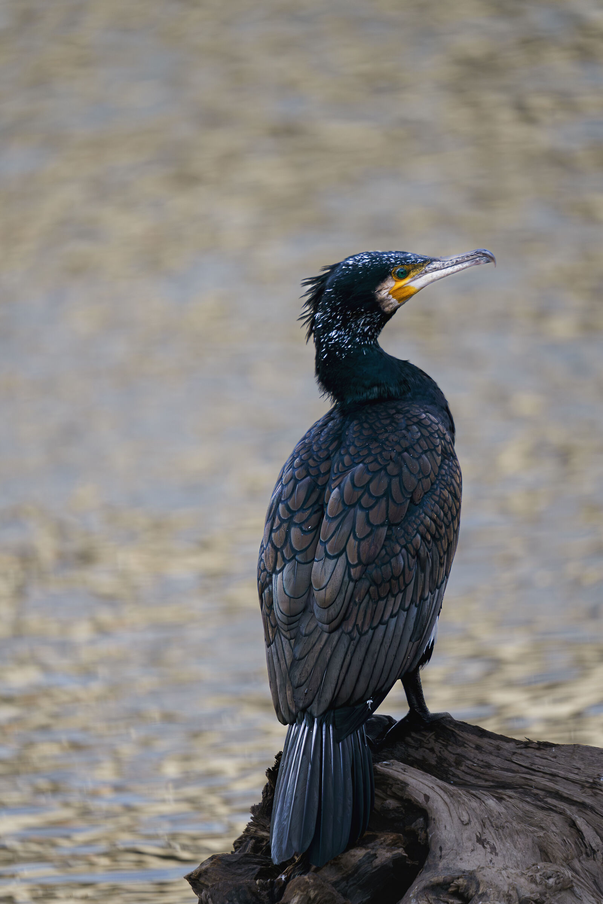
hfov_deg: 2.3
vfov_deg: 3.4
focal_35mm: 600
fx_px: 15074
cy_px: 452
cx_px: 302
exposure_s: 1/2500
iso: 6400
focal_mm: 600
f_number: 6.3
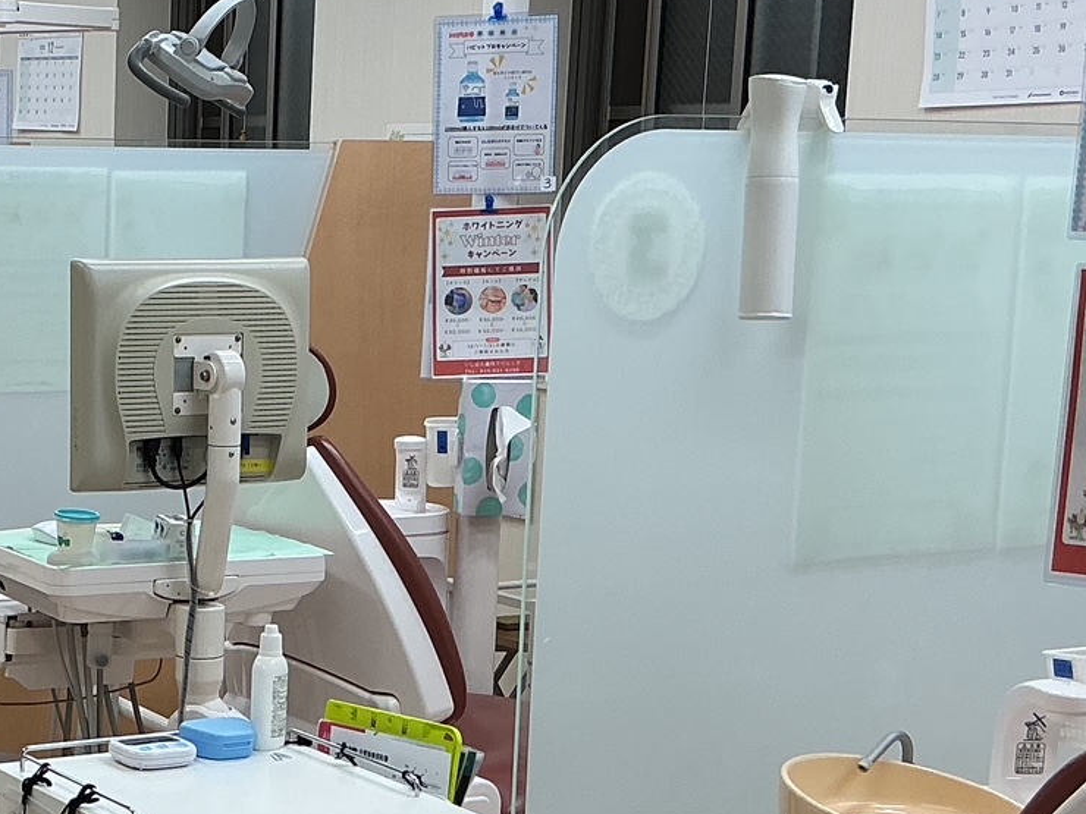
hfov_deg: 23.7
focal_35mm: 79
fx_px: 2478
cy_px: 595
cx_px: 6
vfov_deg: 18.6
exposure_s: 1/120
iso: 25
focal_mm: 3
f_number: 1.8
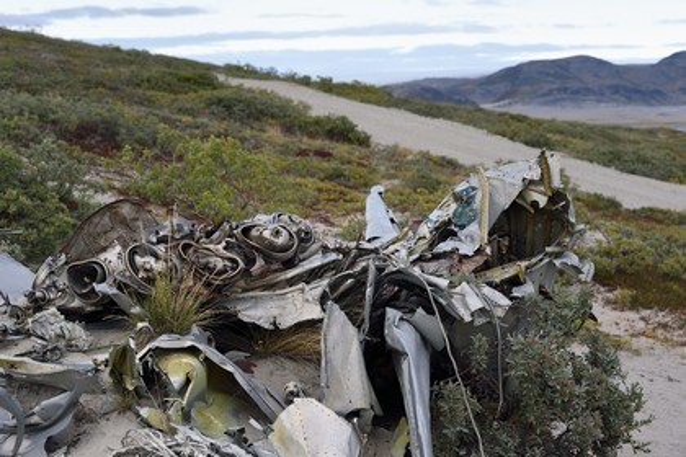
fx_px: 1334
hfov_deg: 28.8
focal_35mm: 70
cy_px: 228
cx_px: 343
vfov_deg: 19.5
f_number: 6.3
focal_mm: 70
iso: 400
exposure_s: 1/400
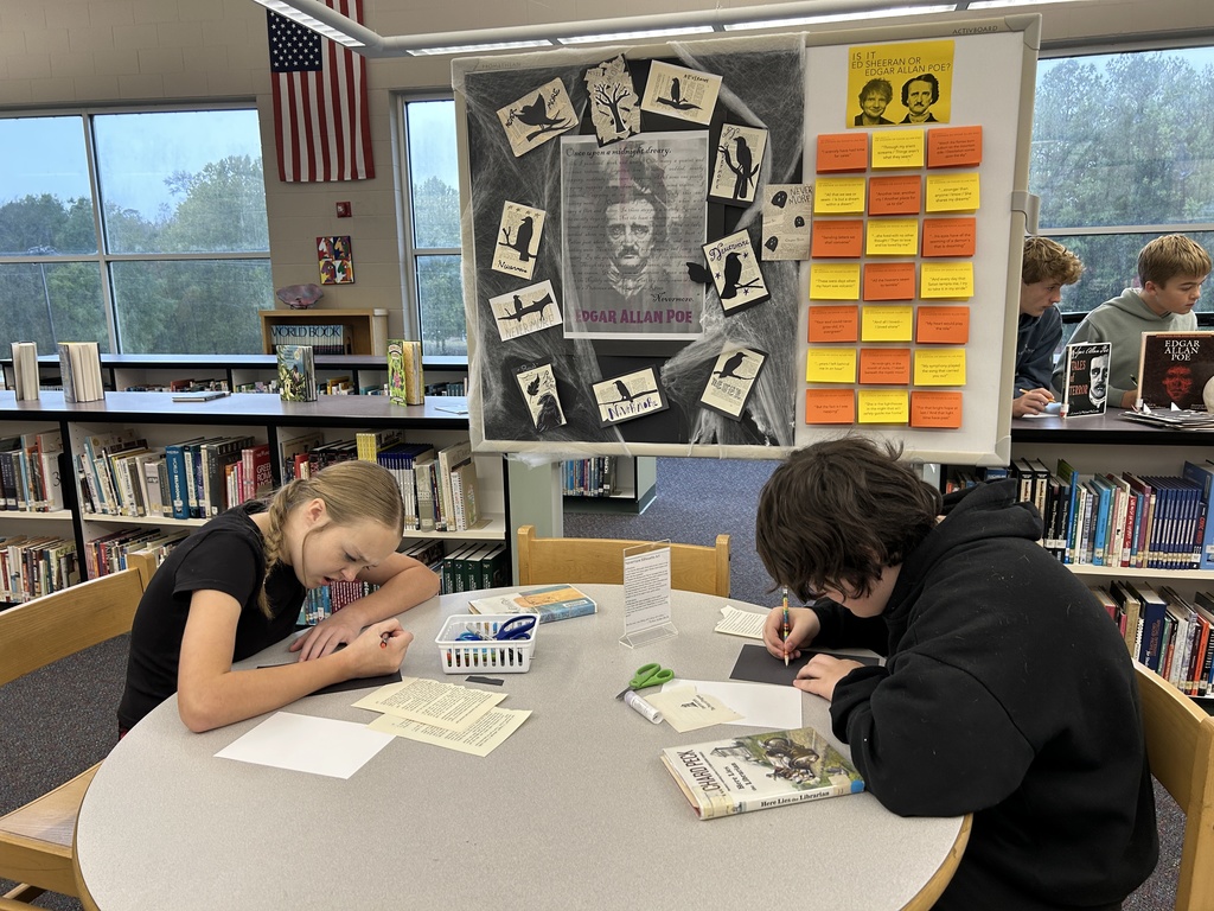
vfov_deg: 53.1
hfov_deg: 67.3
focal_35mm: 26
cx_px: 607
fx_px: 912
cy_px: 456
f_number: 1.5
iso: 80
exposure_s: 1/60
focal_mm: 5.7
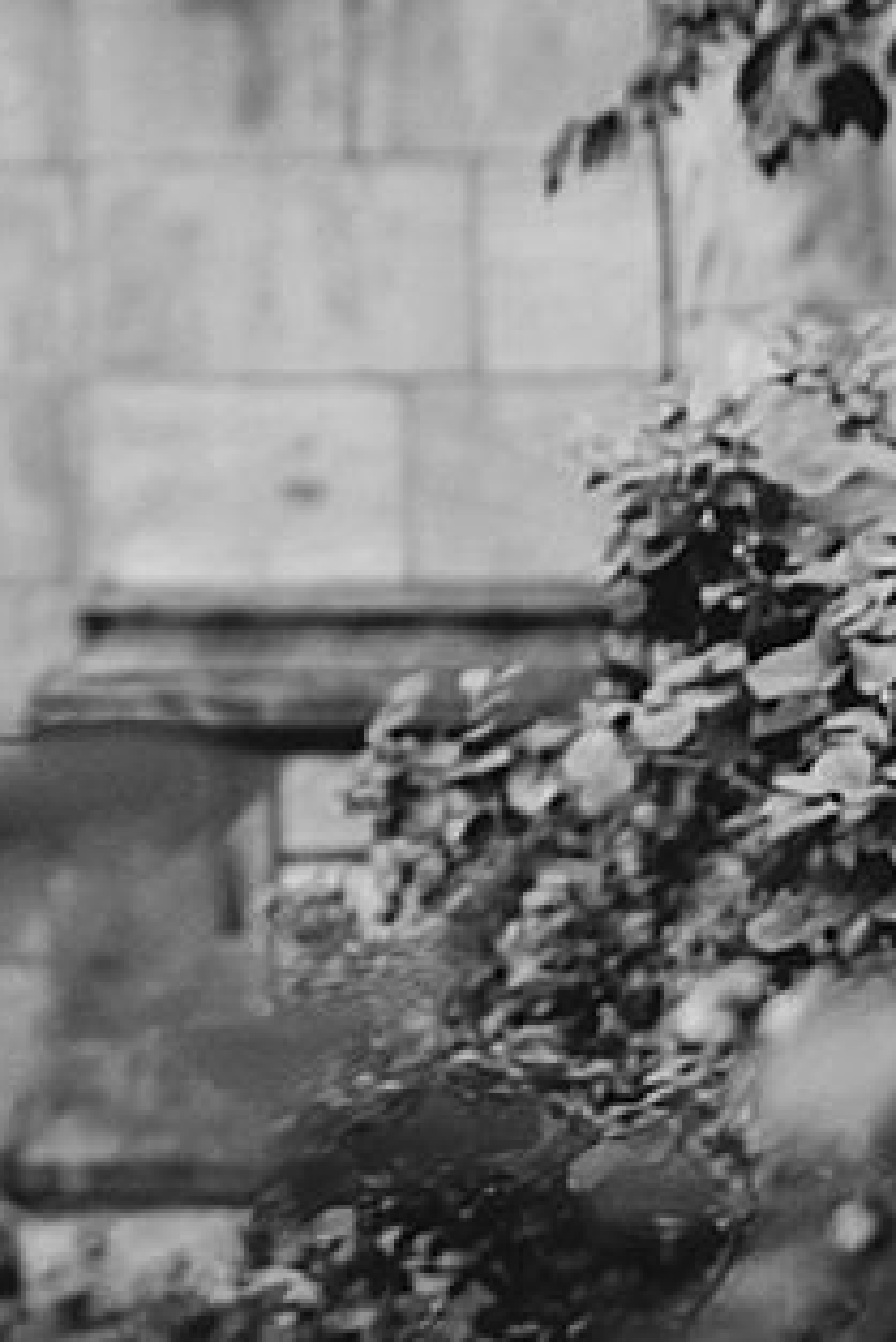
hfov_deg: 3.6
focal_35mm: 382
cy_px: -562
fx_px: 14244
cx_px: -995
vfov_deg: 5.4
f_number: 1.8
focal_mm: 85
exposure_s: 1/2500
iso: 400
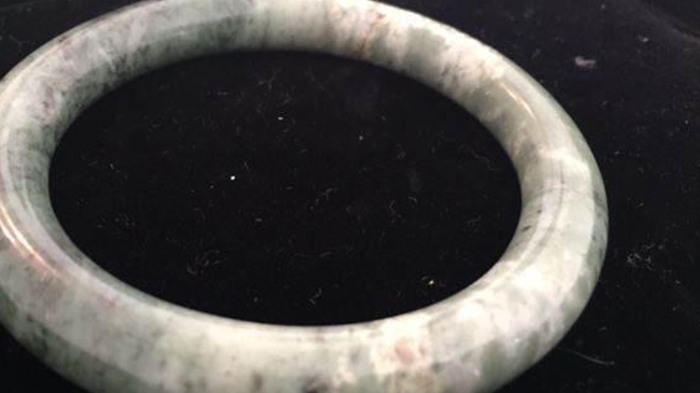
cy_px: 200
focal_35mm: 36
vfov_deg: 32.8
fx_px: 668
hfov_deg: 55.1
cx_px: 306
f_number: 2.2
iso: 250
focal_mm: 4.15
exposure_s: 1/20
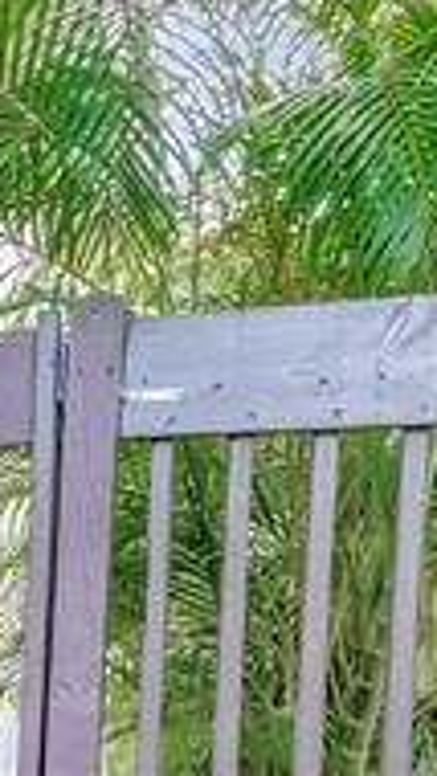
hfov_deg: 12.7
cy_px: 688
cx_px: -698
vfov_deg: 30.6
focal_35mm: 66
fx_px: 1358
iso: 500
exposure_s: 1/30
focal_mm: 10
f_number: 8
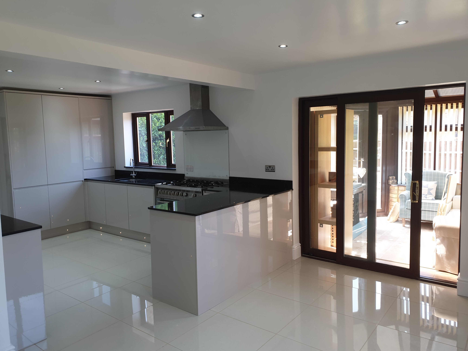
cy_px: 176
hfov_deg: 67.3
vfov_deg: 53.1
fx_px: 352
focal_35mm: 26
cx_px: 234
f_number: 2.4
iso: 64
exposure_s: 1/50
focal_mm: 4.3
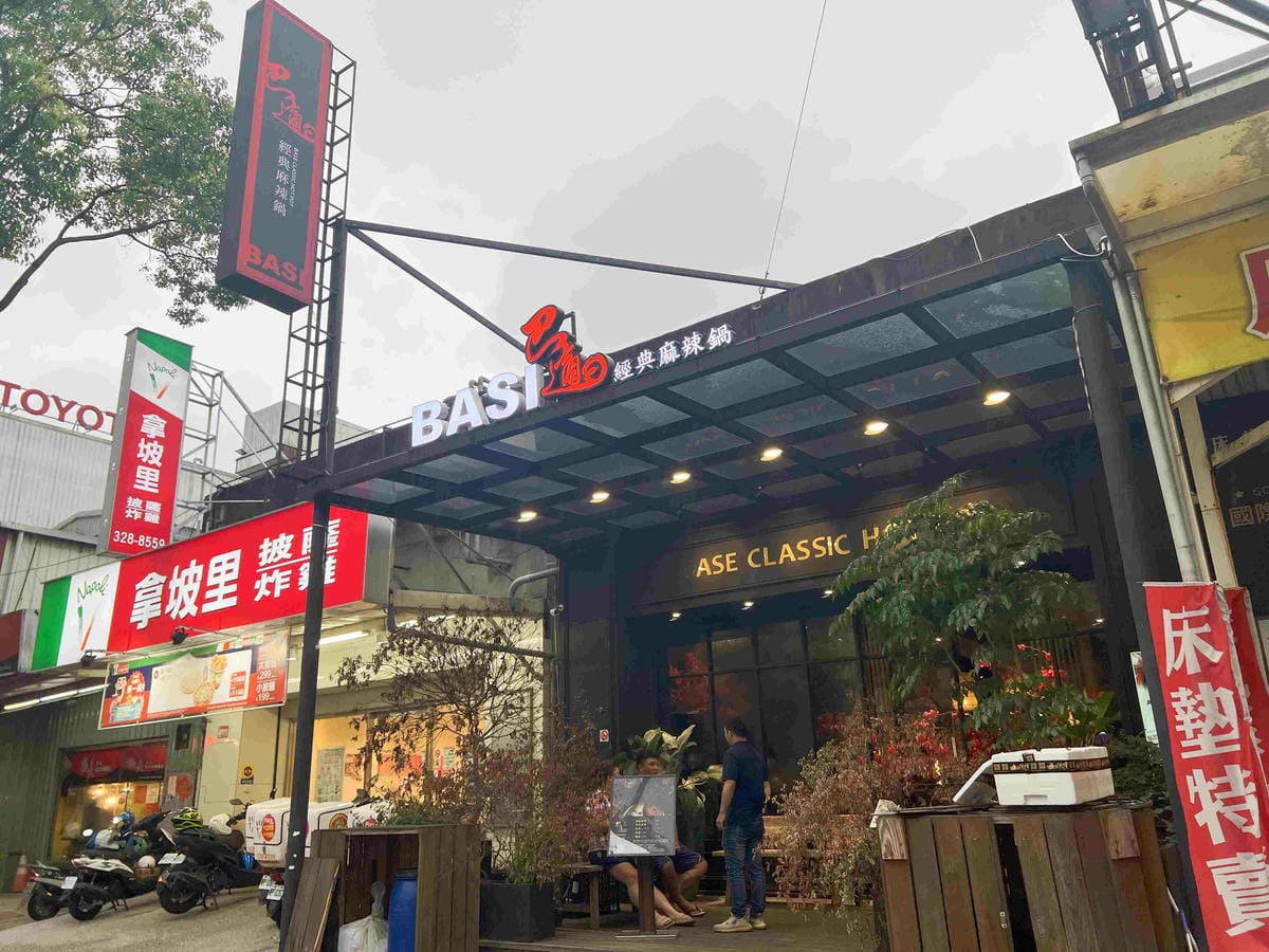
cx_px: 634
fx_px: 953
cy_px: 476
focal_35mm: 26
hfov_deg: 67.3
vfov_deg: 53.1
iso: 40
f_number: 1.5
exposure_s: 1/169
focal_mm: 5.7
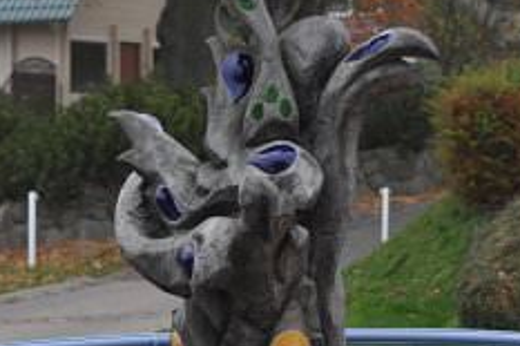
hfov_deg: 9.2
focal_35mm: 224
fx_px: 3233
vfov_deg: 6.1
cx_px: 232
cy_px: 193
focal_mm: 58
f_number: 4
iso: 200
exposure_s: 1/100
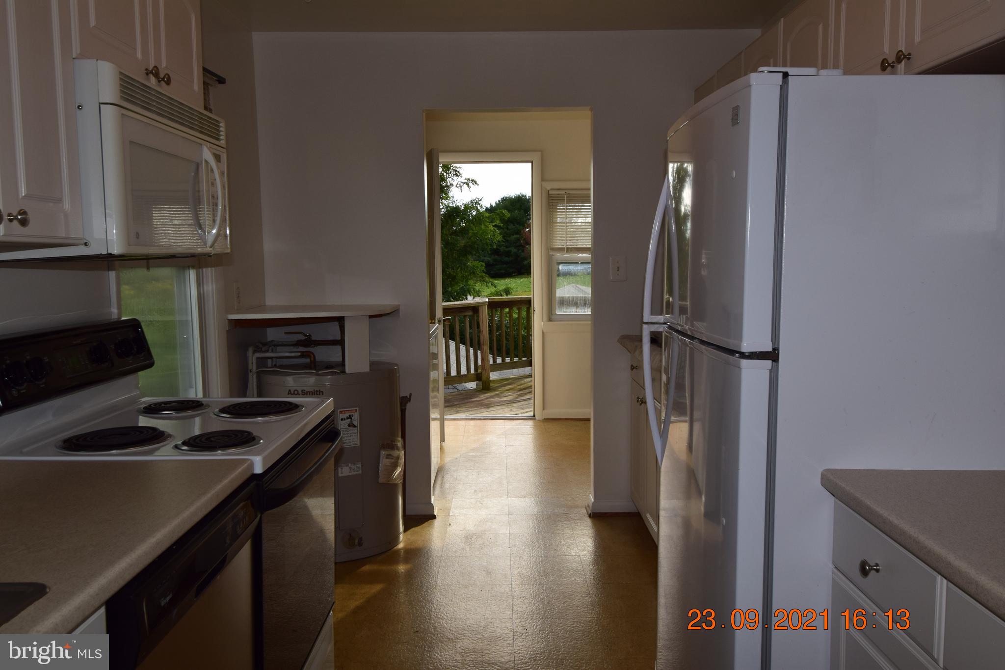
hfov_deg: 57.2
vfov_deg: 40.0
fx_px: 921
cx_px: 502
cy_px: 335
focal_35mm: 33
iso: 250
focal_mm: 22
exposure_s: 1/200
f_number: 10
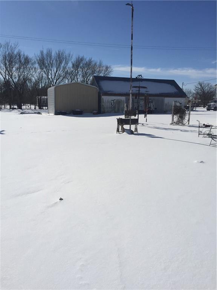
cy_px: 145
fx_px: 242
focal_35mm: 29
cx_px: 108
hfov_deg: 48.2
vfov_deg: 61.7
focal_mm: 4.15
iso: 32
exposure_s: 1/9901
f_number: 2.2
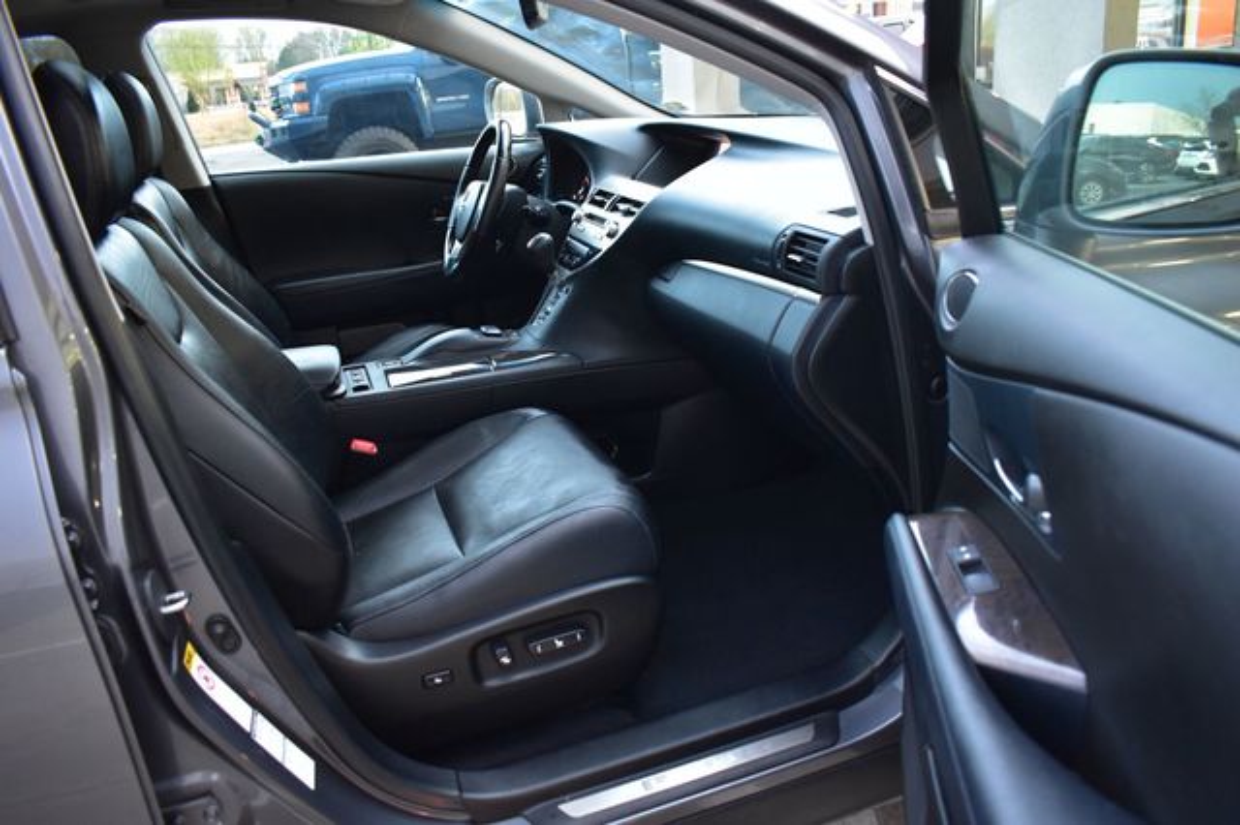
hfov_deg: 67.4
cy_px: 412
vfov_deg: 47.9
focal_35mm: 27
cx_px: 620
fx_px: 929
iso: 1600
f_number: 3.5
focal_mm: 18
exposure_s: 1/13
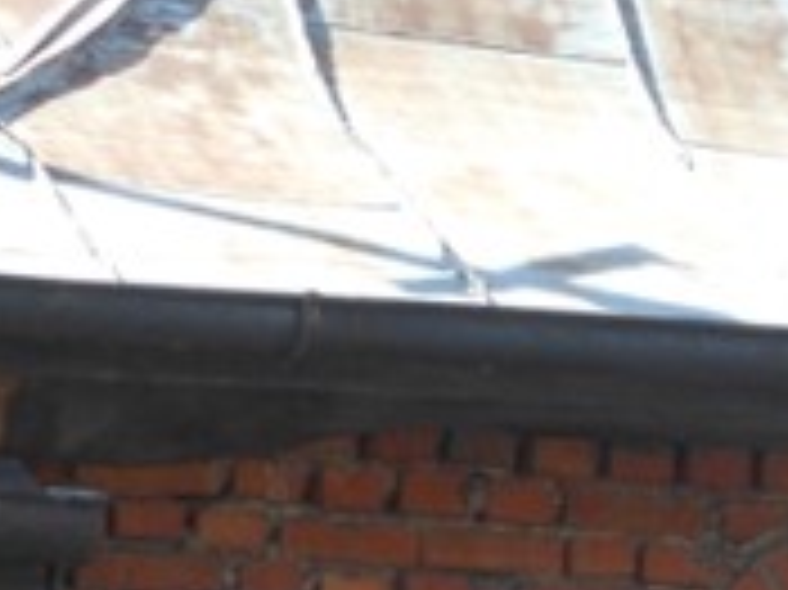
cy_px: 838
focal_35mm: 348
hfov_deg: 5.6
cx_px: 1189
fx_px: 7916
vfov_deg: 4.2
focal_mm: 13.6
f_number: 4.4
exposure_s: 1/200
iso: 100
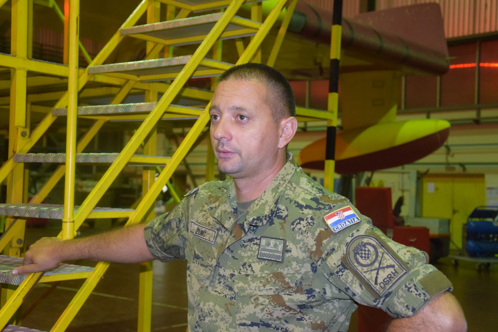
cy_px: 166
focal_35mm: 52
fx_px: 726
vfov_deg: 25.8
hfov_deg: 37.8
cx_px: 249
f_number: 4.5
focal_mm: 35
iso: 2500
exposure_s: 1/60
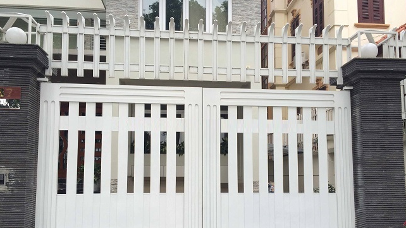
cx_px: 204
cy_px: 149
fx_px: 344
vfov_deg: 36.4
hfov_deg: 61.0
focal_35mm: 32
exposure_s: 1/120
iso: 32
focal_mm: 4.15
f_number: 2.2
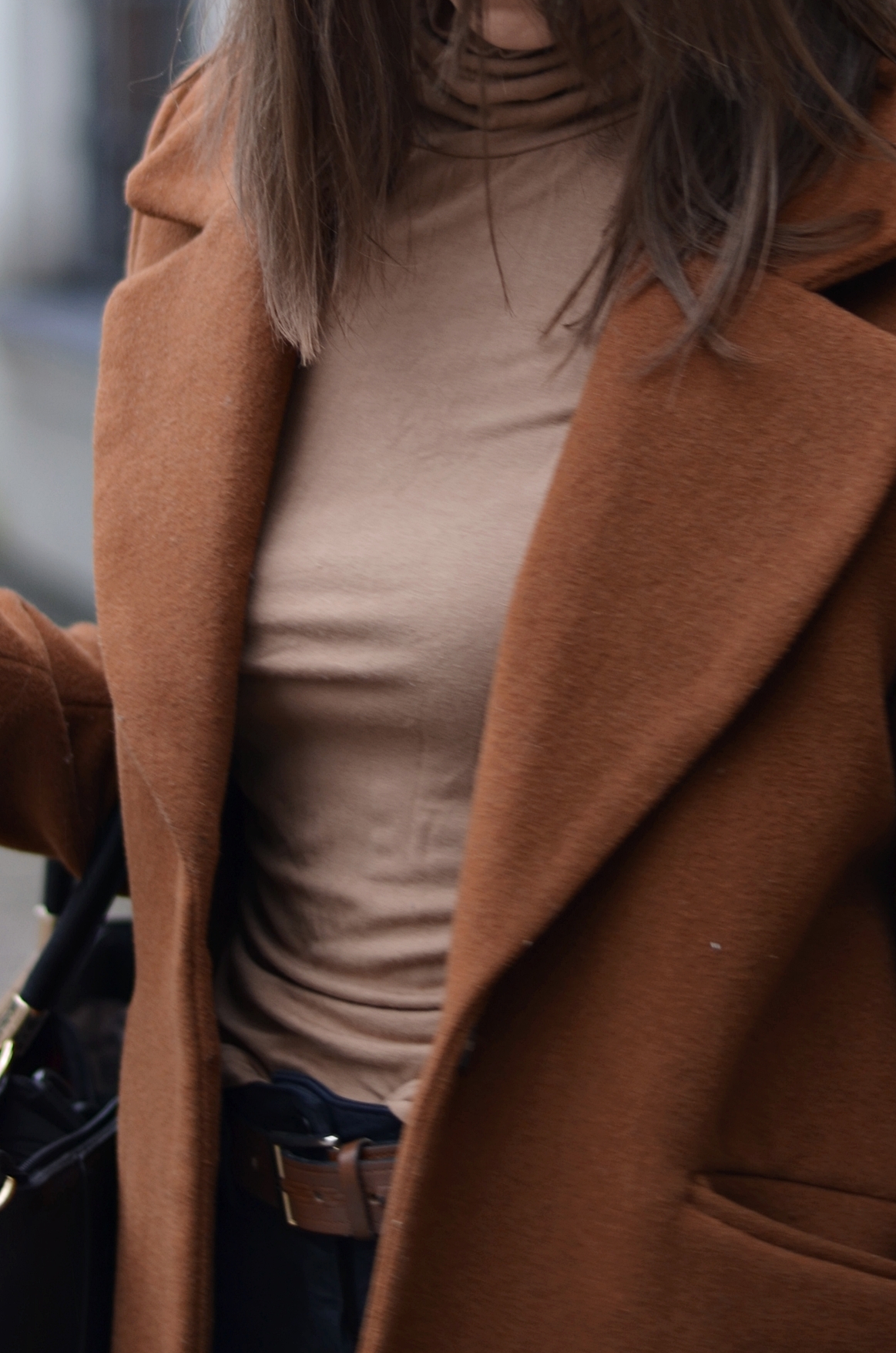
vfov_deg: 15.8
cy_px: 260
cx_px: 478
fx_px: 4838
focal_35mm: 129
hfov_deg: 10.6
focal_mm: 50
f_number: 1.8
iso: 100
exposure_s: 1/100
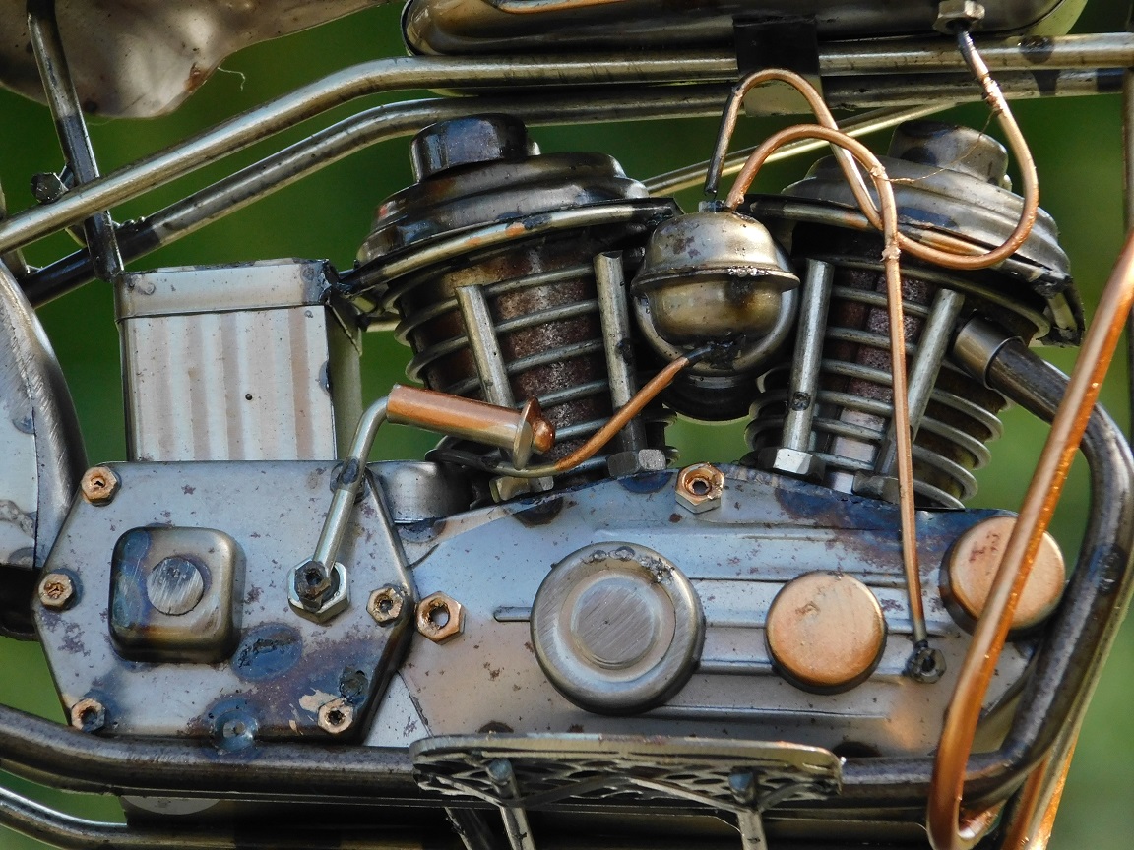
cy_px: 425
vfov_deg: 2.6
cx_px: 567
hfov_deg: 3.4
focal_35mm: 577
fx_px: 18902
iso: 250
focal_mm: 102.5
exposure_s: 1/160
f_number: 6
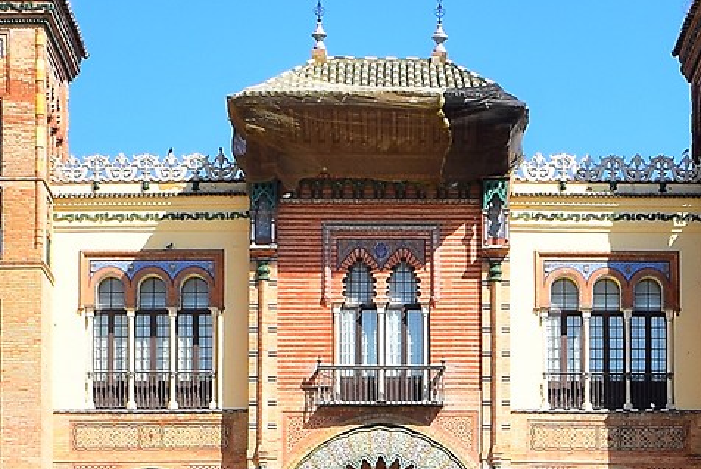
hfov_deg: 15.1
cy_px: 714
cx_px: 448
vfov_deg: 9.8
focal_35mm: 136
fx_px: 2650
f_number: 22
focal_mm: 18
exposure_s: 1/60
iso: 100
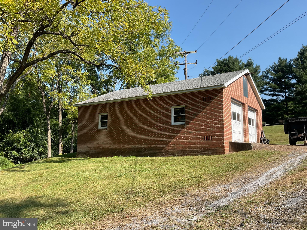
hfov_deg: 61.7
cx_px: 154
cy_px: 115
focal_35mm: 29
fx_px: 257
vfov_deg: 48.2
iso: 16
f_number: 1.8
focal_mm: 3
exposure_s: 1/1035
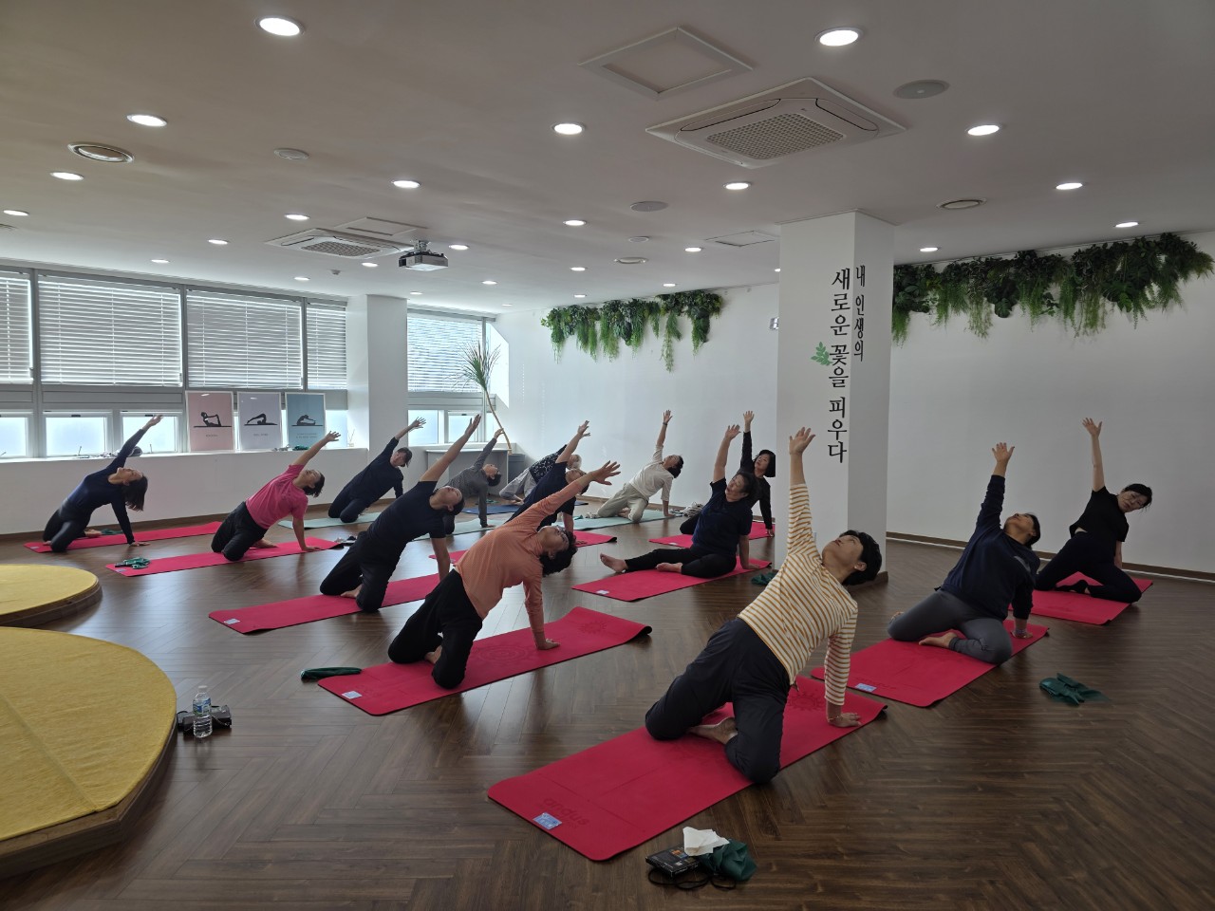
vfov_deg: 58.9
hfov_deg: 73.9
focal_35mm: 23
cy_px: 456
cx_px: 608
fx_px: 807
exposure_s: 1/120
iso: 12
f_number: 1.7
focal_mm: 6.3
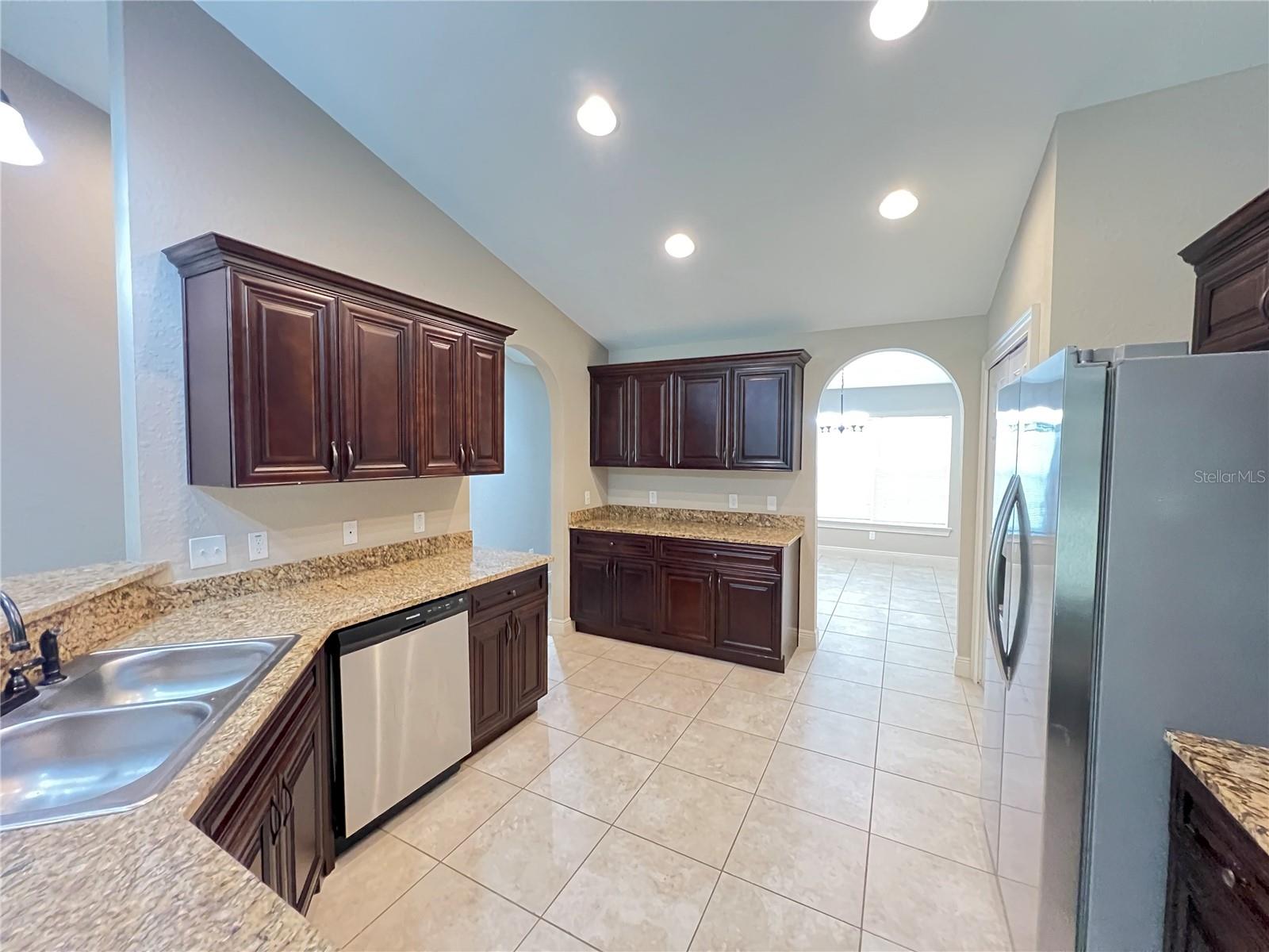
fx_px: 477
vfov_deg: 89.9
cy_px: 476
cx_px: 634
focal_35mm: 13
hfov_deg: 106.2
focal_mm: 1.57
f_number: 1.8
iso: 1250
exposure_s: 1/40
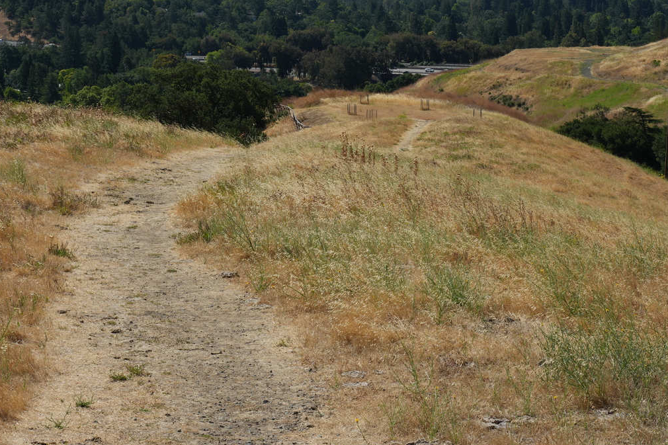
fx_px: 1707
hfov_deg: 22.1
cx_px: 261
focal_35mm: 92
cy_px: -17
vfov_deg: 14.6
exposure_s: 1/125
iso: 100
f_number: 14
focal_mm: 43
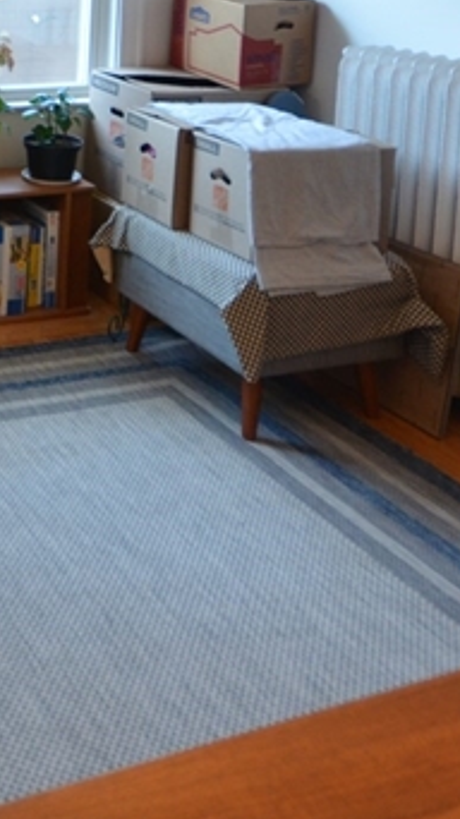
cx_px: -117
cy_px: 17
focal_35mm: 47
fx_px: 1021
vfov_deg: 39.1
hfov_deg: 22.9
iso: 500
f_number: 4
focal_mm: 10
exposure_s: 1/60
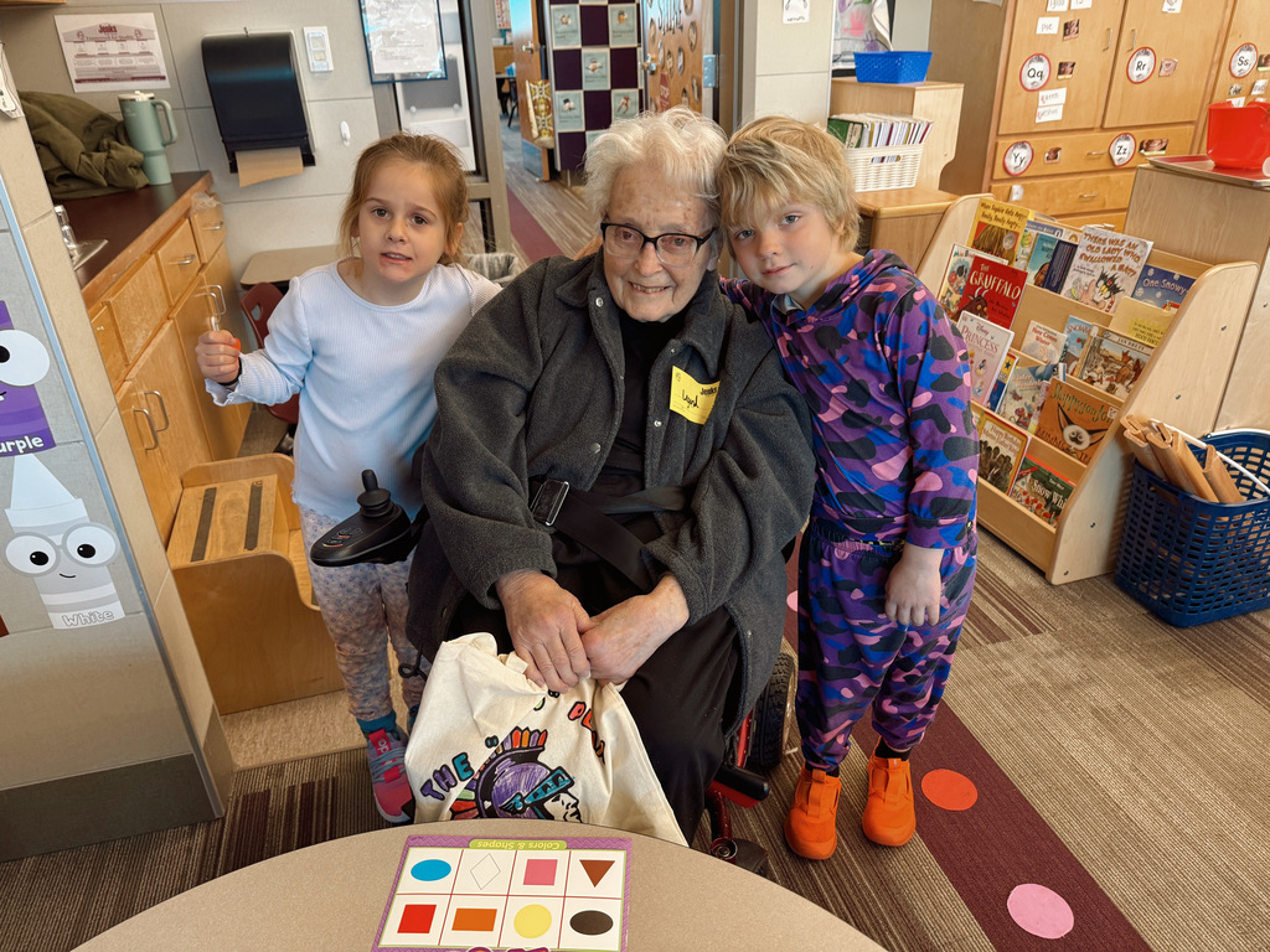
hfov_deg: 71.6
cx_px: 635
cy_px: 476
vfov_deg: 56.8
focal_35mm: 24
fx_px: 881
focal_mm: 6.76
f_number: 1.78
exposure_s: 1/61
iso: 200
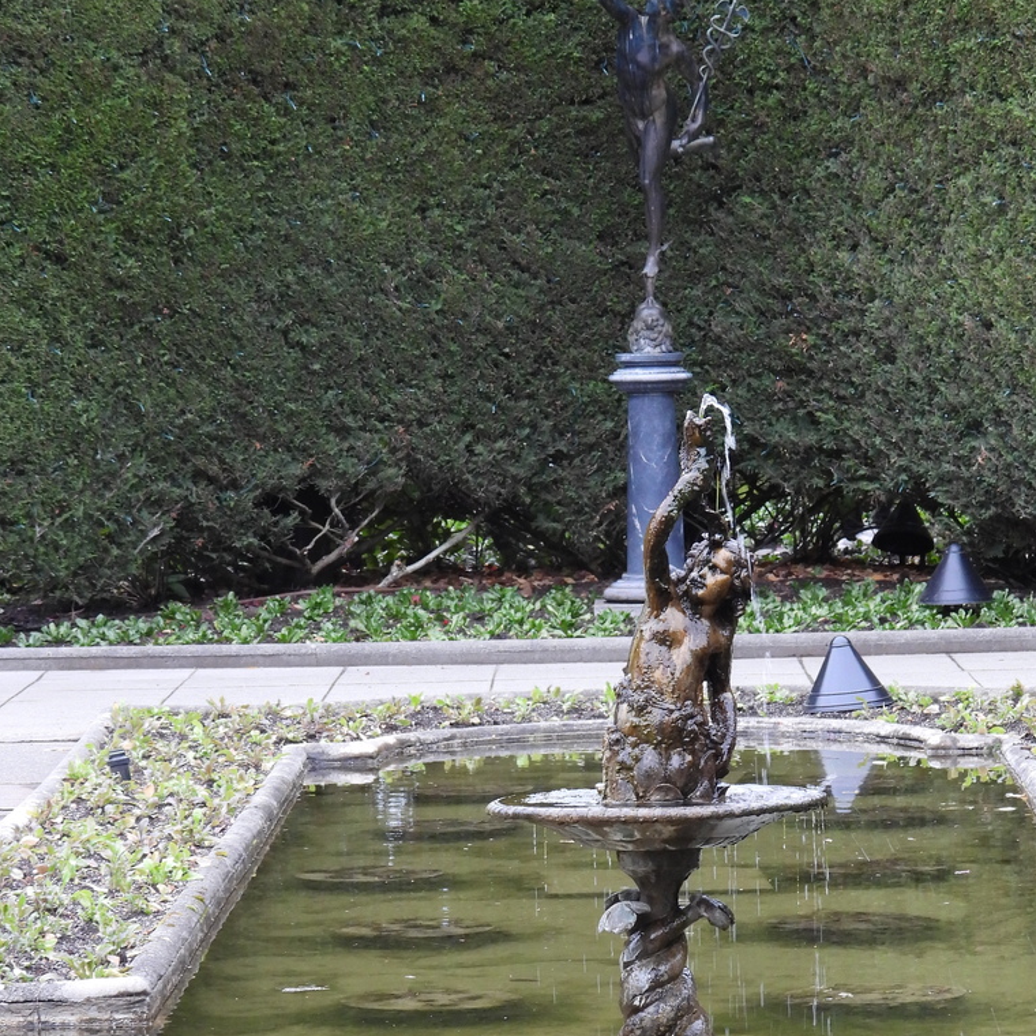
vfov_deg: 9.4
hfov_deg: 9.4
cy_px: 662
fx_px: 6298
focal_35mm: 186
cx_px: 652
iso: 320
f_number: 4
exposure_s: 1/60
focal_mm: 22.3
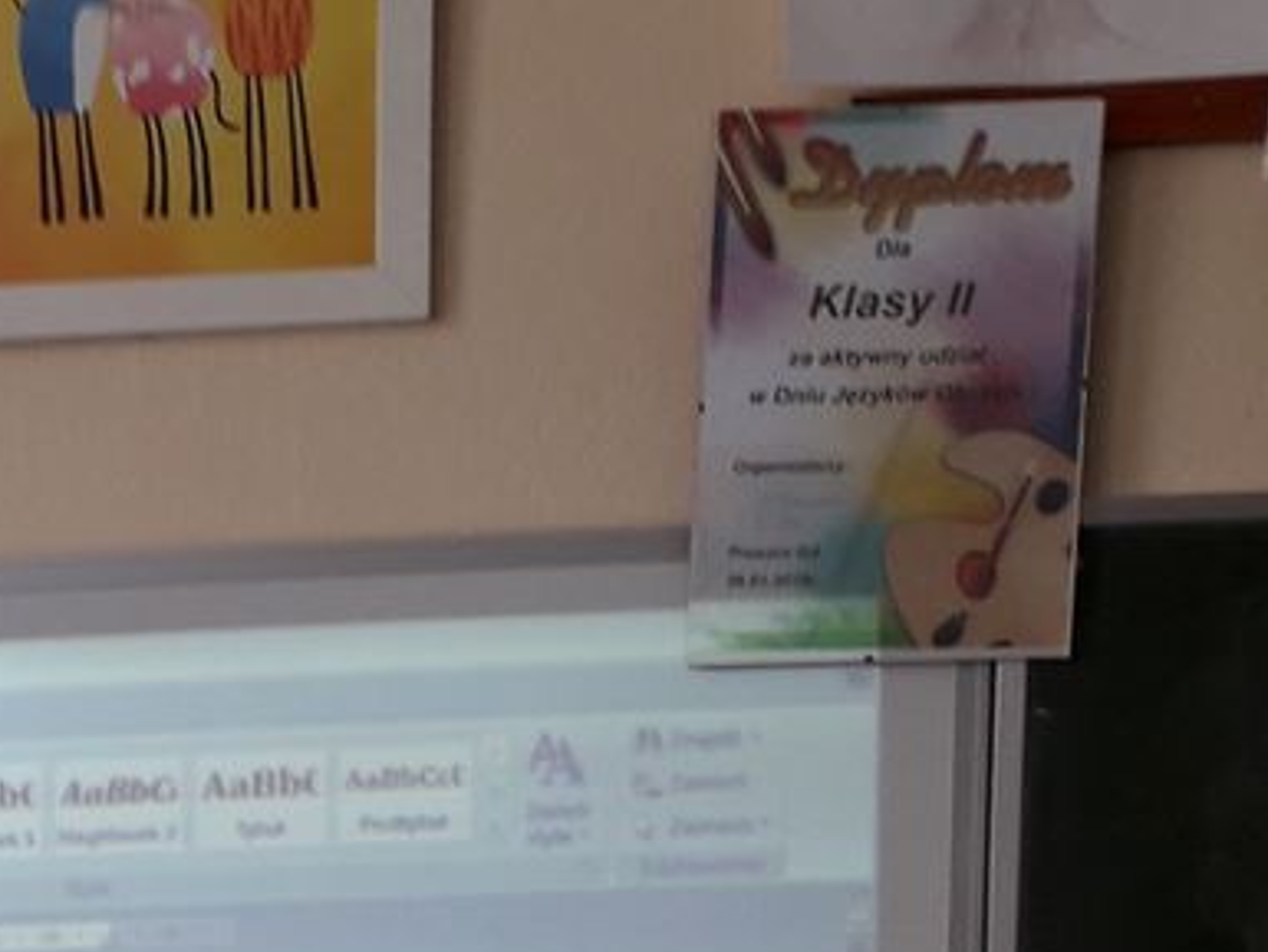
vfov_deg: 13.4
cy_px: 1617
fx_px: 3701
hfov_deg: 17.6
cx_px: -603
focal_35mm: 101
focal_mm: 3.6
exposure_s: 1/50
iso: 40
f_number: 1.9
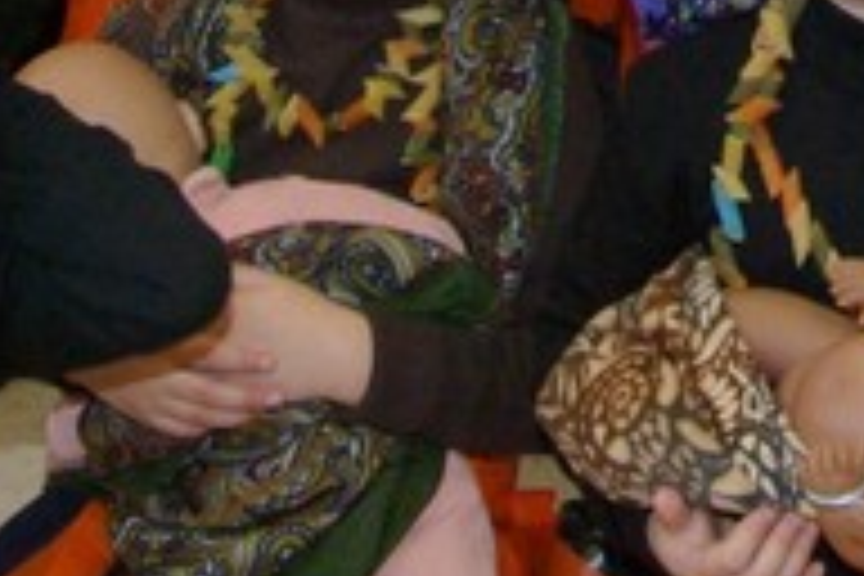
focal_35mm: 210
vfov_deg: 6.3
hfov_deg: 9.7
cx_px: 999
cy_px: -641
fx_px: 5048
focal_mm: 21
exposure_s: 1/20
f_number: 9.5
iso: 800
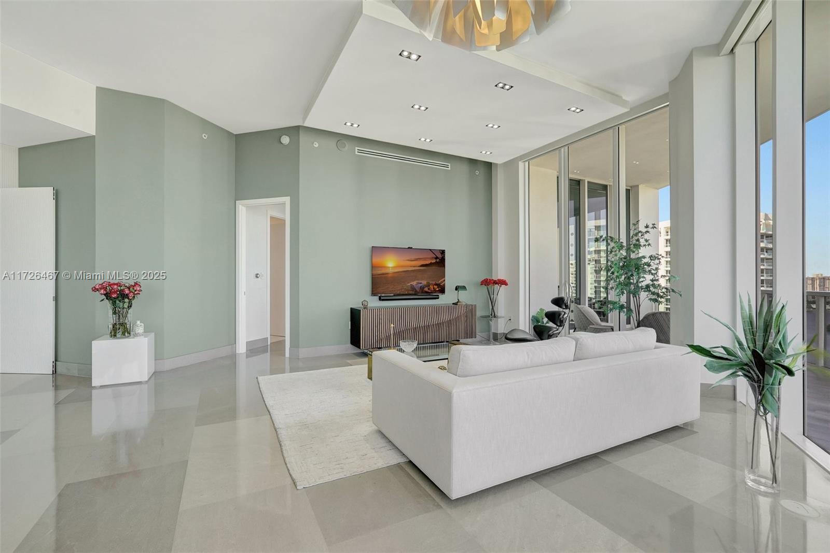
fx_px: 380
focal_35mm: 16
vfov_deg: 72.1
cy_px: 276
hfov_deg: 95.0
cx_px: 415
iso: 640
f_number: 13
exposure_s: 1/15
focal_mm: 16.5
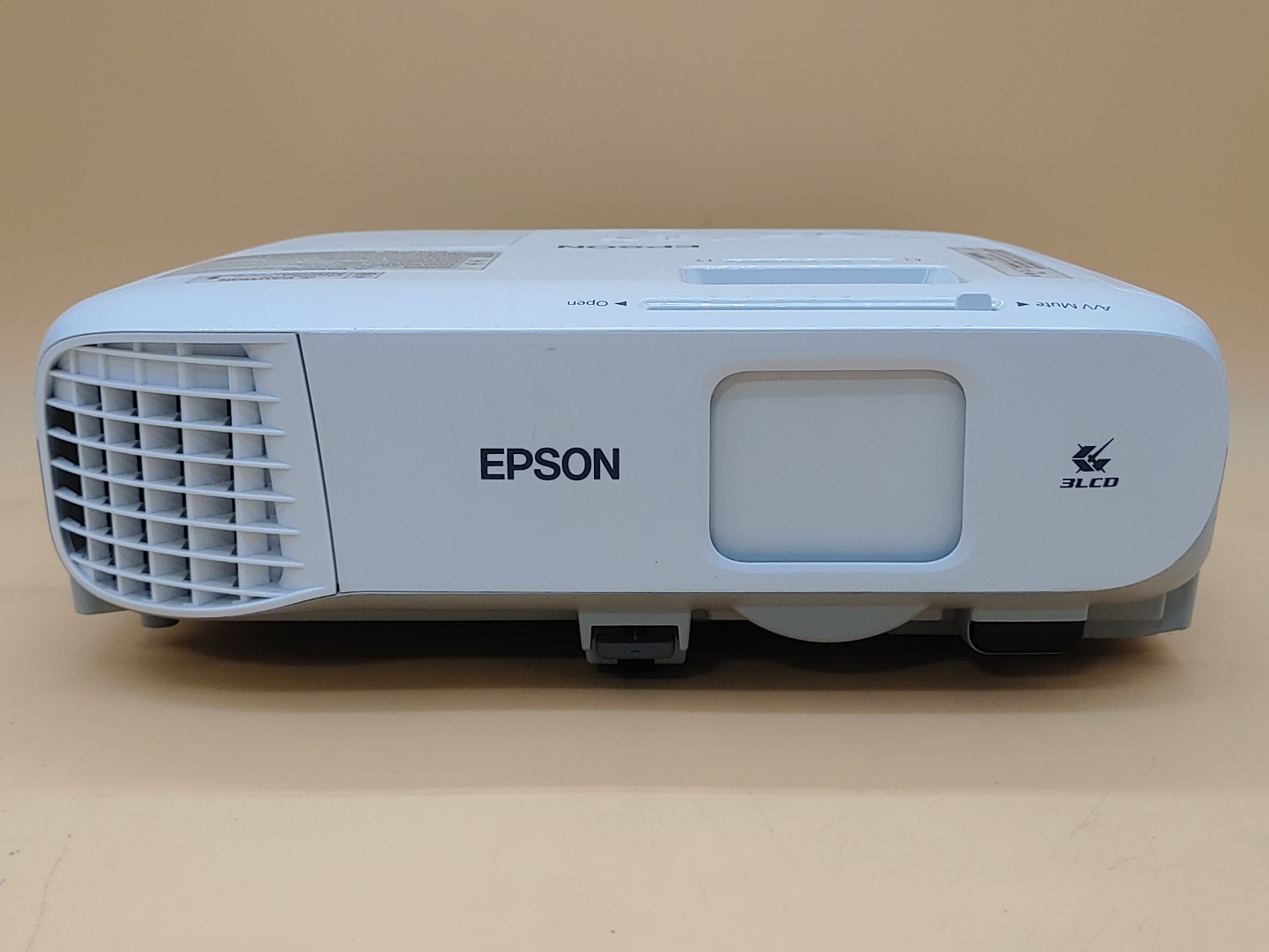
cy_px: 476
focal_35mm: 44
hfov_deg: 42.9
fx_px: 1613
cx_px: 634
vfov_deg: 32.9
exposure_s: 1/144
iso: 50
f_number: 1.8
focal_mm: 4.36
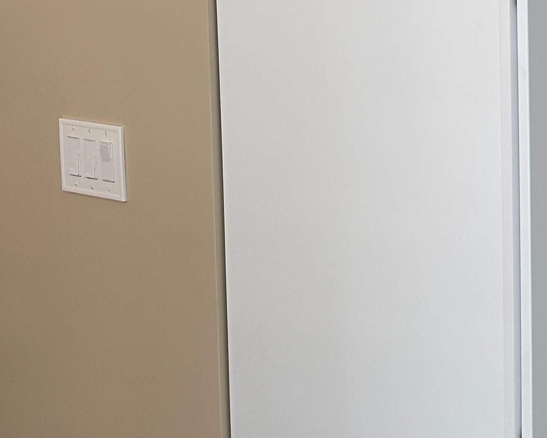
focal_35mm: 89
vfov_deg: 17.1
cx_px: 688
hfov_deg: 19.9
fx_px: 1441
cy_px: 63
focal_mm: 6.86
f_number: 1.78
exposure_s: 1/120
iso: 64
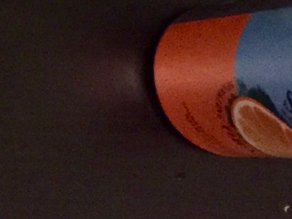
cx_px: -421
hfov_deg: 9.7
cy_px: -387
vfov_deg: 7.5
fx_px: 1510
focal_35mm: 179
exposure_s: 1/17
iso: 250
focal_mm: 4.15
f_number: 2.2
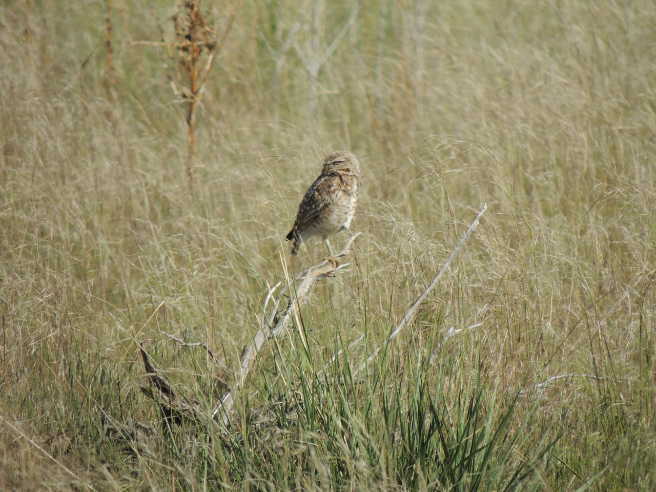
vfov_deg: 1.5
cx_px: 328
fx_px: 18951
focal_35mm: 1000
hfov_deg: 2.0
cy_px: 246
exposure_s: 1/1000
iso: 200
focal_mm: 180
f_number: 5.9
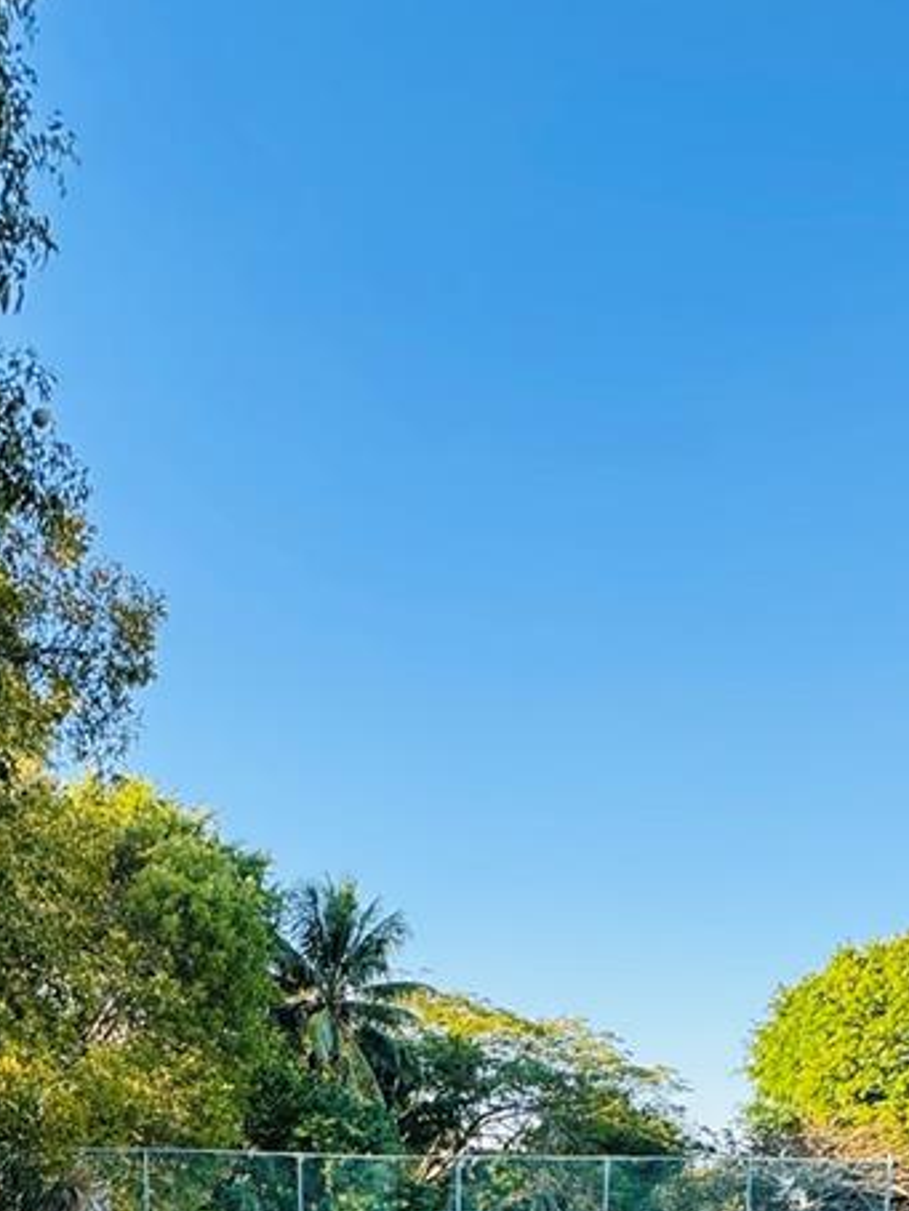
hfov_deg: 38.5
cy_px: 1488
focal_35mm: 37
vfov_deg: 36.9
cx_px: 347
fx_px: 1294
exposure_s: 1/140
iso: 40
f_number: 2.2
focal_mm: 2.22
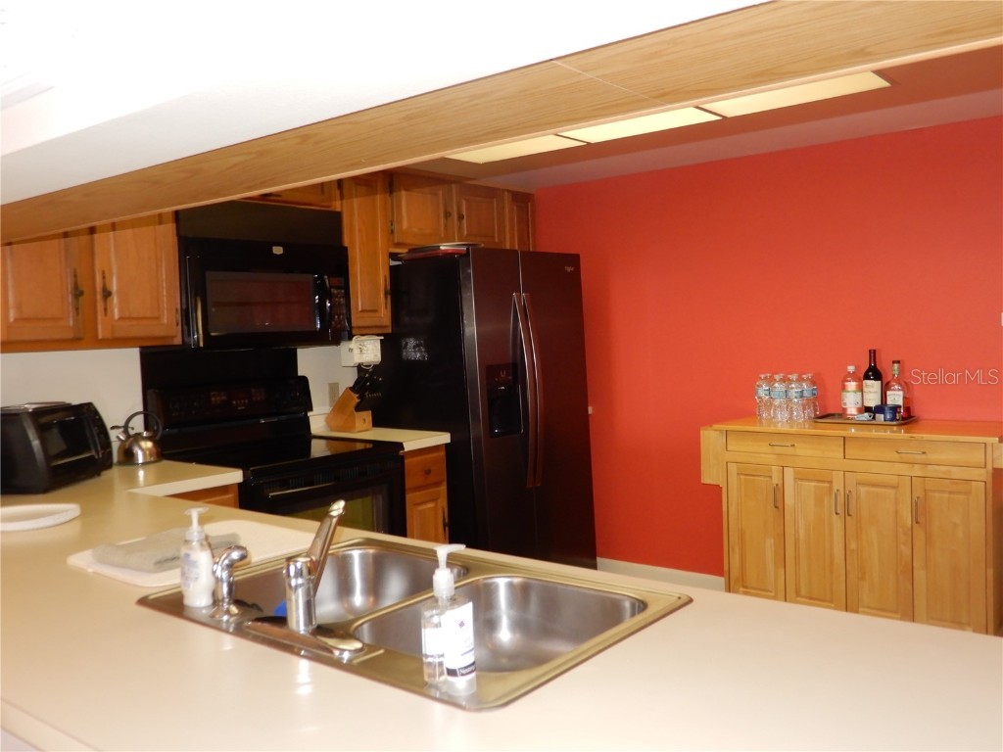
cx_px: 502
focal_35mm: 30
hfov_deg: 60.0
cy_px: 376
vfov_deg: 46.8
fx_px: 869
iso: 280
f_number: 3.5
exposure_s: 1/30
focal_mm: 5.4
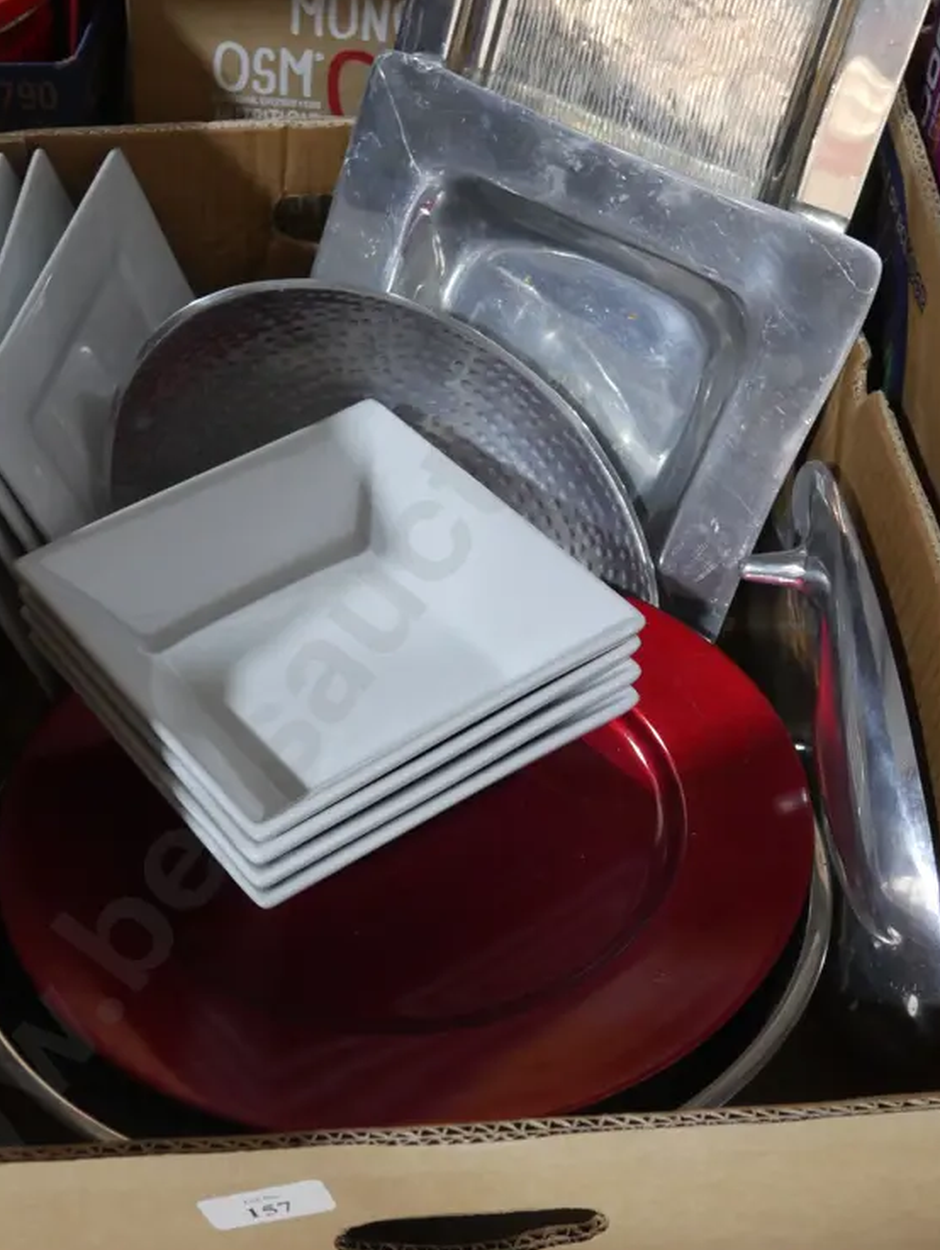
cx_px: 386
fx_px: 1808
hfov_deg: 29.1
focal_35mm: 50
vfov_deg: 38.2
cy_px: 597
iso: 2000
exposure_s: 1/60
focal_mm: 18
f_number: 4
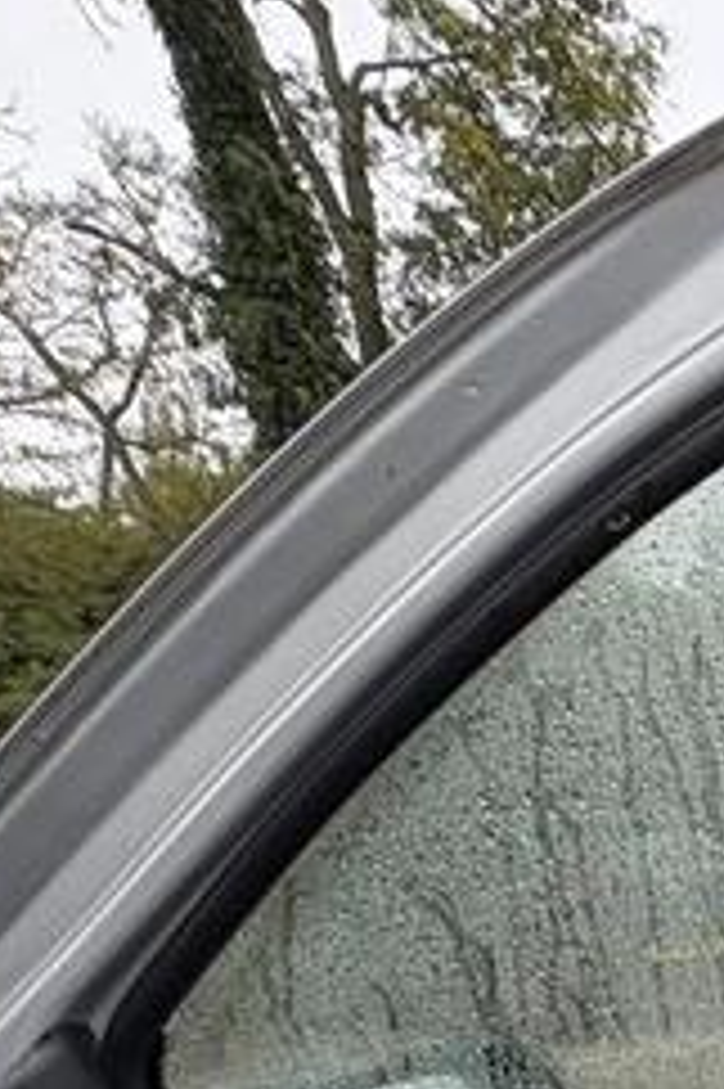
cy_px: 1256
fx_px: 1631
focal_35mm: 54
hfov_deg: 17.7
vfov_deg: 31.7
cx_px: 1448
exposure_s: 1/99
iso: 64
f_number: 2.2
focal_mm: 2.22
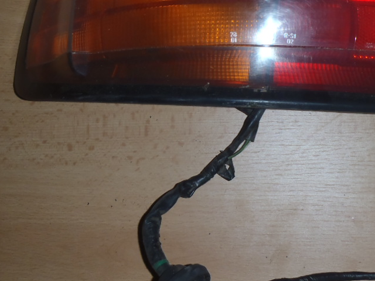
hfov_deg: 34.0
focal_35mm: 56
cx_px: 258
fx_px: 607
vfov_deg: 25.5
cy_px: 47
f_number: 3.9
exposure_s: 1/30
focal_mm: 5
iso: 100
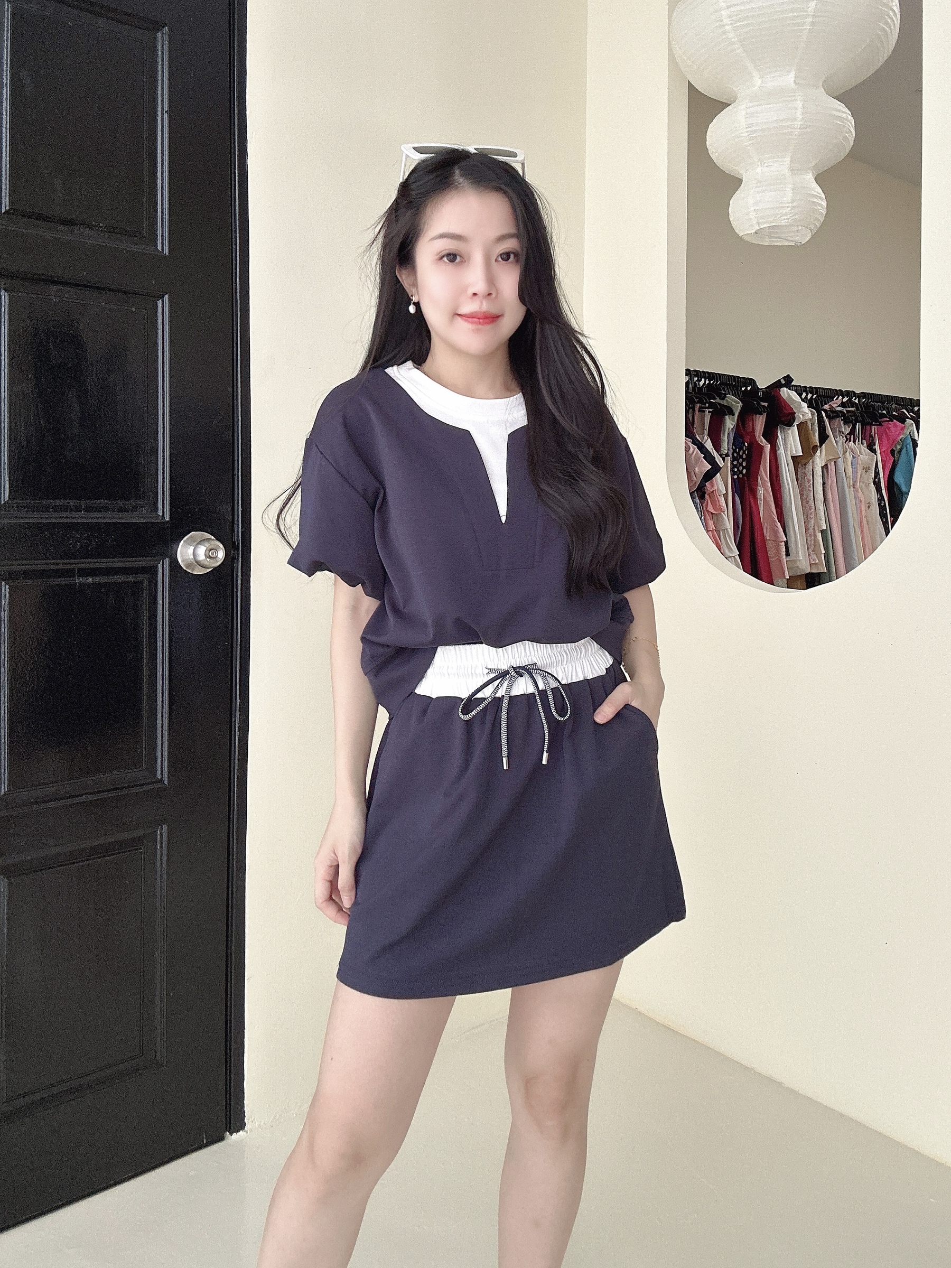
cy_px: 634
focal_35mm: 23
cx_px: 476
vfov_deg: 73.9
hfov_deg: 58.9
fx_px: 843
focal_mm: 2.69
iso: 100
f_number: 1.9
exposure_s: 1/60
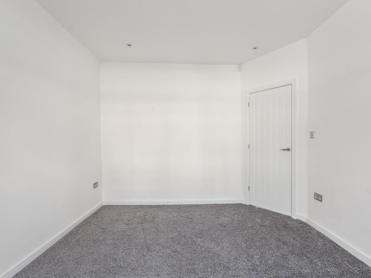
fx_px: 193
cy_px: 141
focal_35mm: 18
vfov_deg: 71.6
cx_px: 197
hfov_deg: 87.6
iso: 640
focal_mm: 16
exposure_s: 1/40
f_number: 11
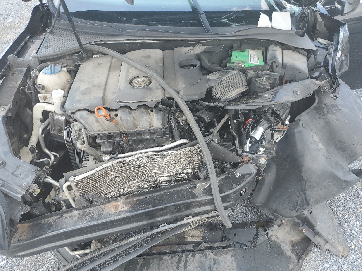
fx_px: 272
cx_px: 181
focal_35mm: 26
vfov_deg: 53.1
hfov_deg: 67.3
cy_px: 136
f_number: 1.5
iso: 50
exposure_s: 1/294
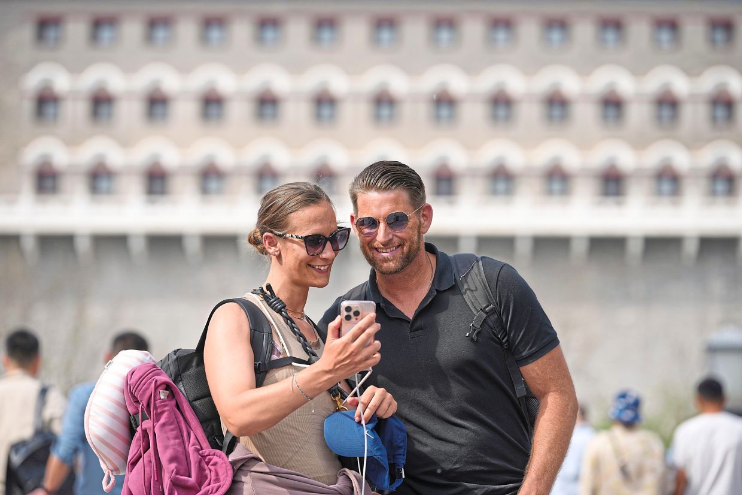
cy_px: 248
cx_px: 371
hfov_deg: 13.1
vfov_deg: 8.7
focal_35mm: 157
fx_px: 3235
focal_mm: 157
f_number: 3.5
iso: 100
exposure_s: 1/640
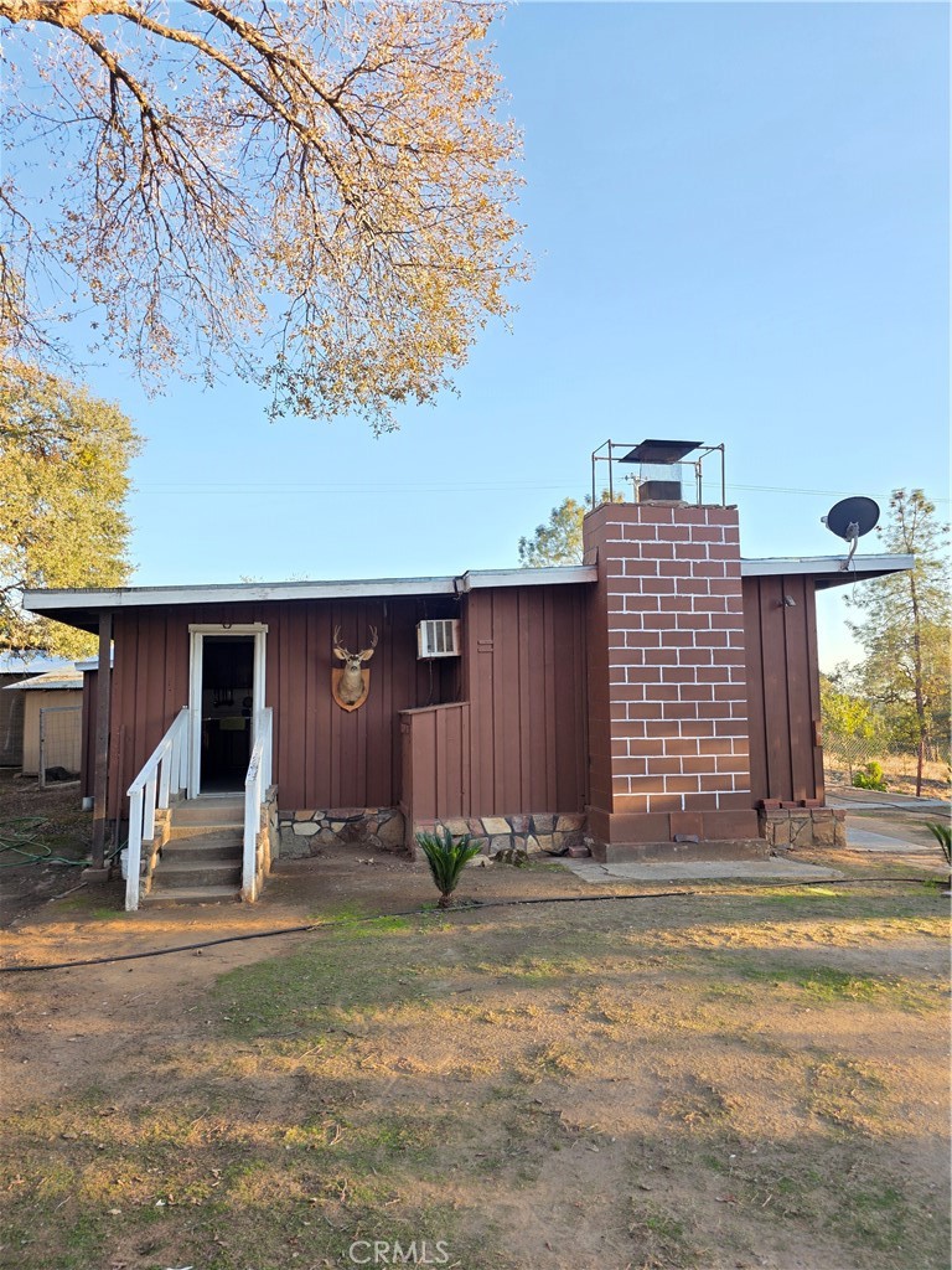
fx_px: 843
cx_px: 476
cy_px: 635
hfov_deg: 58.9
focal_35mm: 23
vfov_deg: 73.9
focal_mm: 6.3
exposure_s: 1/180
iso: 25
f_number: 1.7
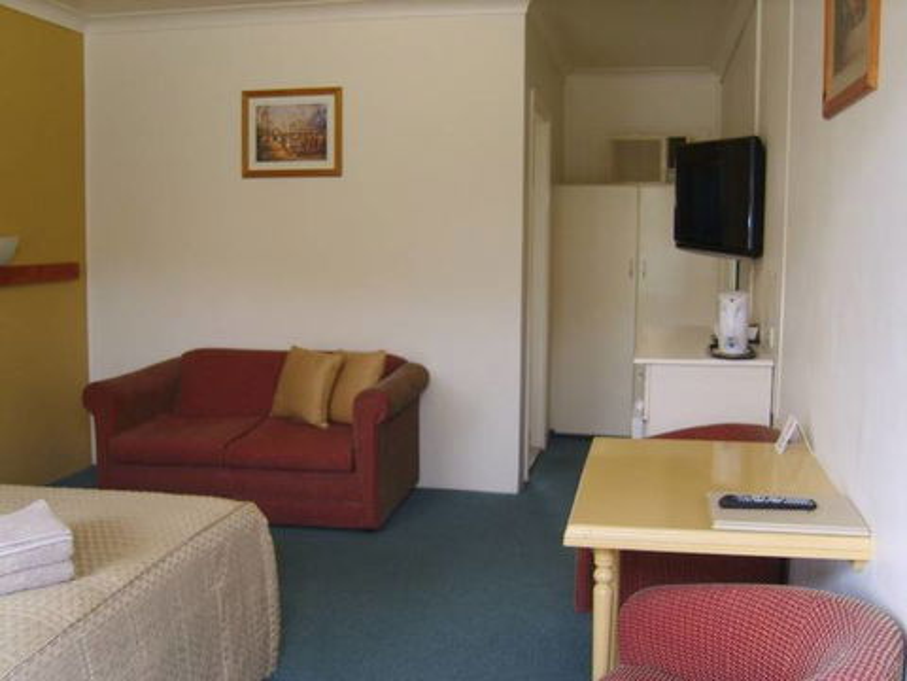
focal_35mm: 35
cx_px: 454
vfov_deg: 40.7
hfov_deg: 52.6
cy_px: 340
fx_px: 917
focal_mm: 7.4
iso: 96
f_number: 2.8
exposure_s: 1/30
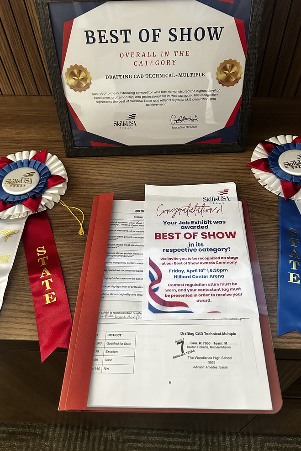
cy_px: 220
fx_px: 351
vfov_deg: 65.5
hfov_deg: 46.4
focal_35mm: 28
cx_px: 162
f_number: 1.5
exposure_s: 1/60
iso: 500
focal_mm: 5.7
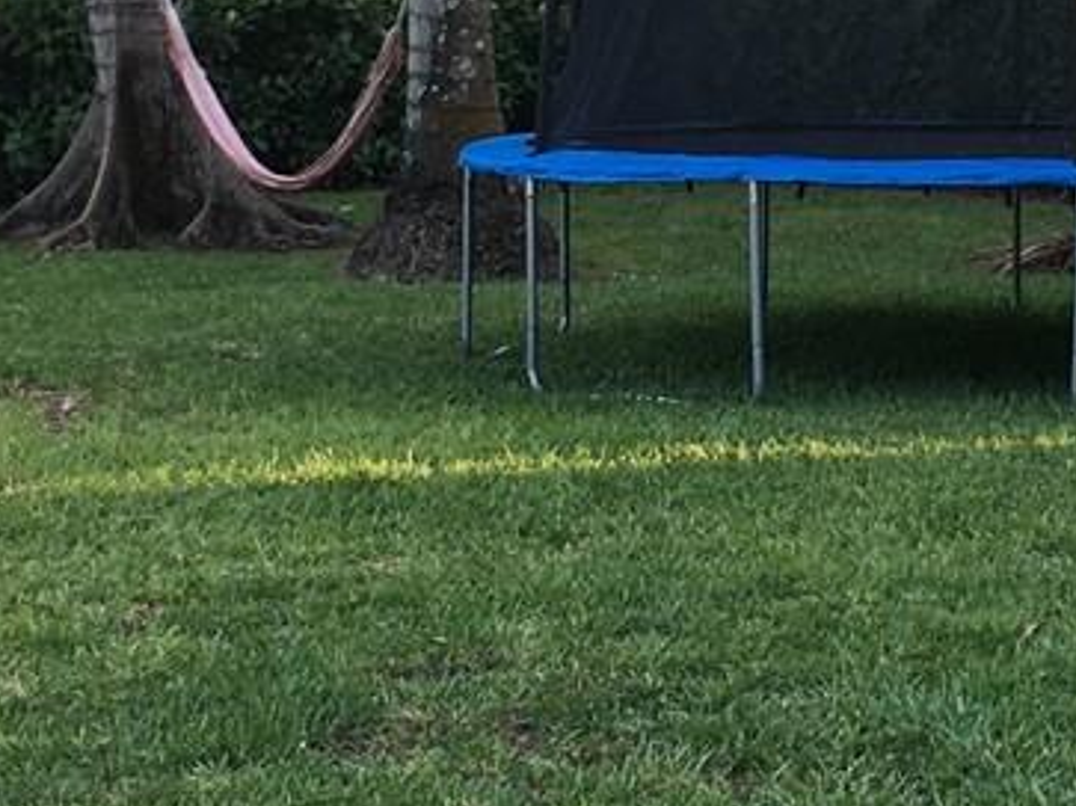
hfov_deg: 15.3
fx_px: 3977
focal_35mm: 128
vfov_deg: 11.5
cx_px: 827
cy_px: 104
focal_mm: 4.15
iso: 25
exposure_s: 1/60
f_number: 2.2
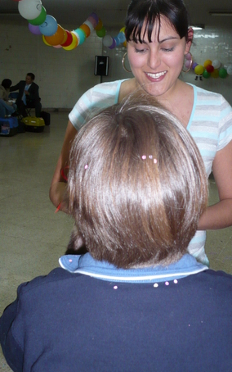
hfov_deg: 26.4
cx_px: 120
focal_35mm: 49
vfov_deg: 40.8
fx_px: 495
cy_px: 143
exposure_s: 1/30
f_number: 2.8
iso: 125
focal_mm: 5.8
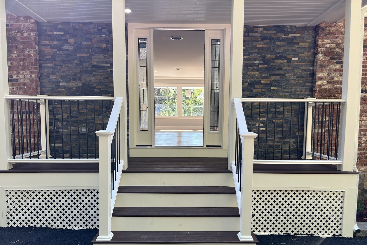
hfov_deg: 65.5
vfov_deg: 46.3
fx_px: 285
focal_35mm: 28
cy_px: 140
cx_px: 183
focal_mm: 5.7
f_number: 1.5
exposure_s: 1/173
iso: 40
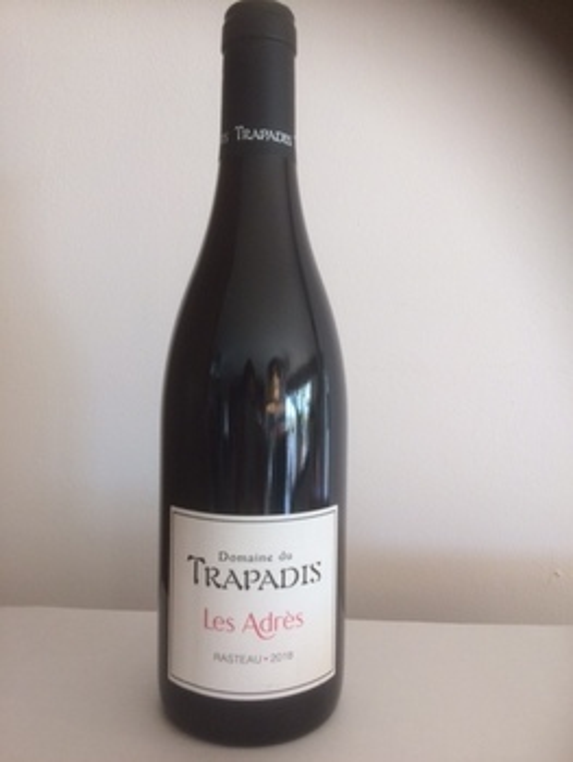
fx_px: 639
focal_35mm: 29
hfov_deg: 48.3
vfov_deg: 61.6
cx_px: 286
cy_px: 381
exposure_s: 1/33
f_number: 2.2
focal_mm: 4.15
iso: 64
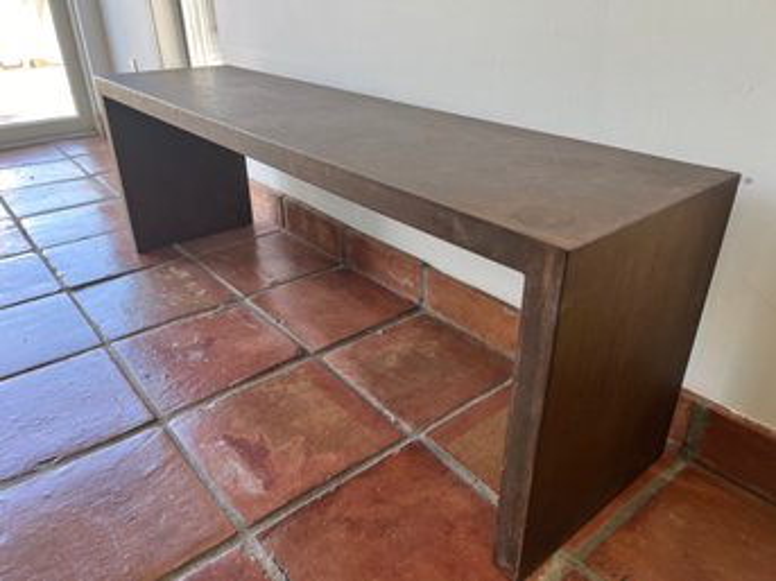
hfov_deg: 67.3
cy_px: 290
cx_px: 388
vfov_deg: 53.0
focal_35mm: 26
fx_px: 583
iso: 64
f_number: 1.5
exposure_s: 1/120
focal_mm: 5.7
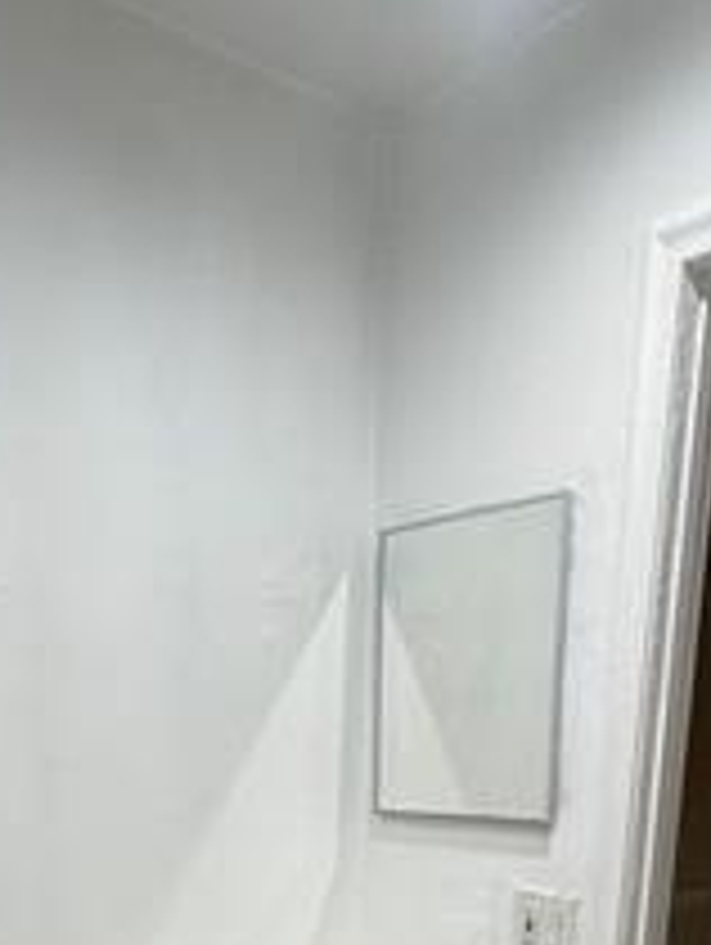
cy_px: 986
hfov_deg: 35.6
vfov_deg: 39.9
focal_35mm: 40
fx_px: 1093
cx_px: 230
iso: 160
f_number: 2.2
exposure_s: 1/120
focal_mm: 2.22
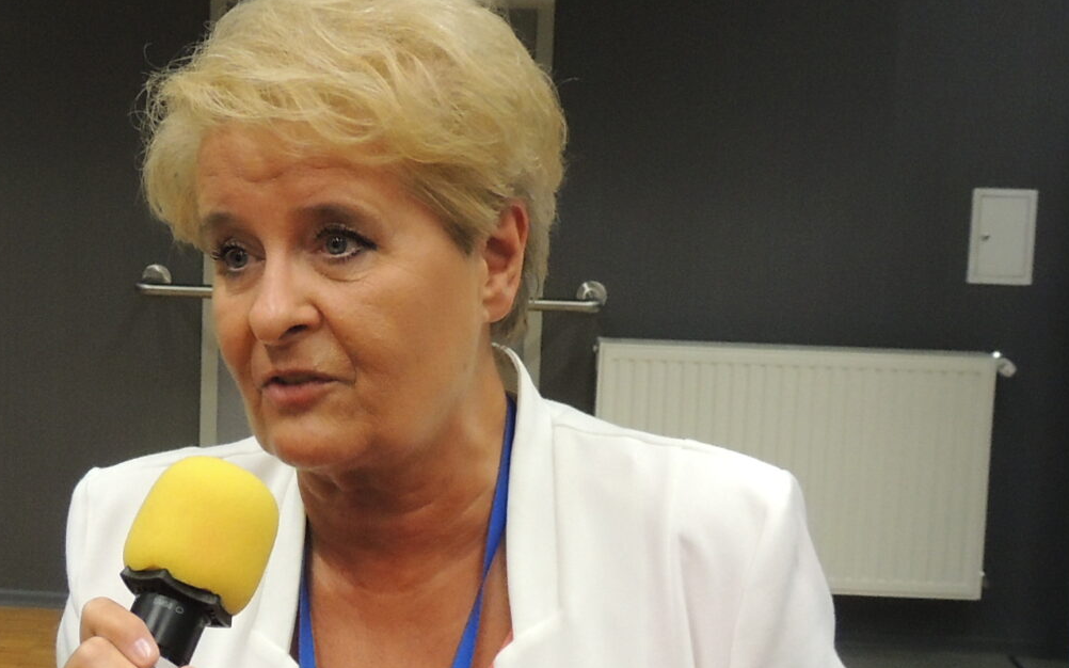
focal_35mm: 65
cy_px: 381
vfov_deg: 20.0
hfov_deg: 31.3
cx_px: 364
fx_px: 1893
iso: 360
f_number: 3
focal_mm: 4.3
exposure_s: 1/30
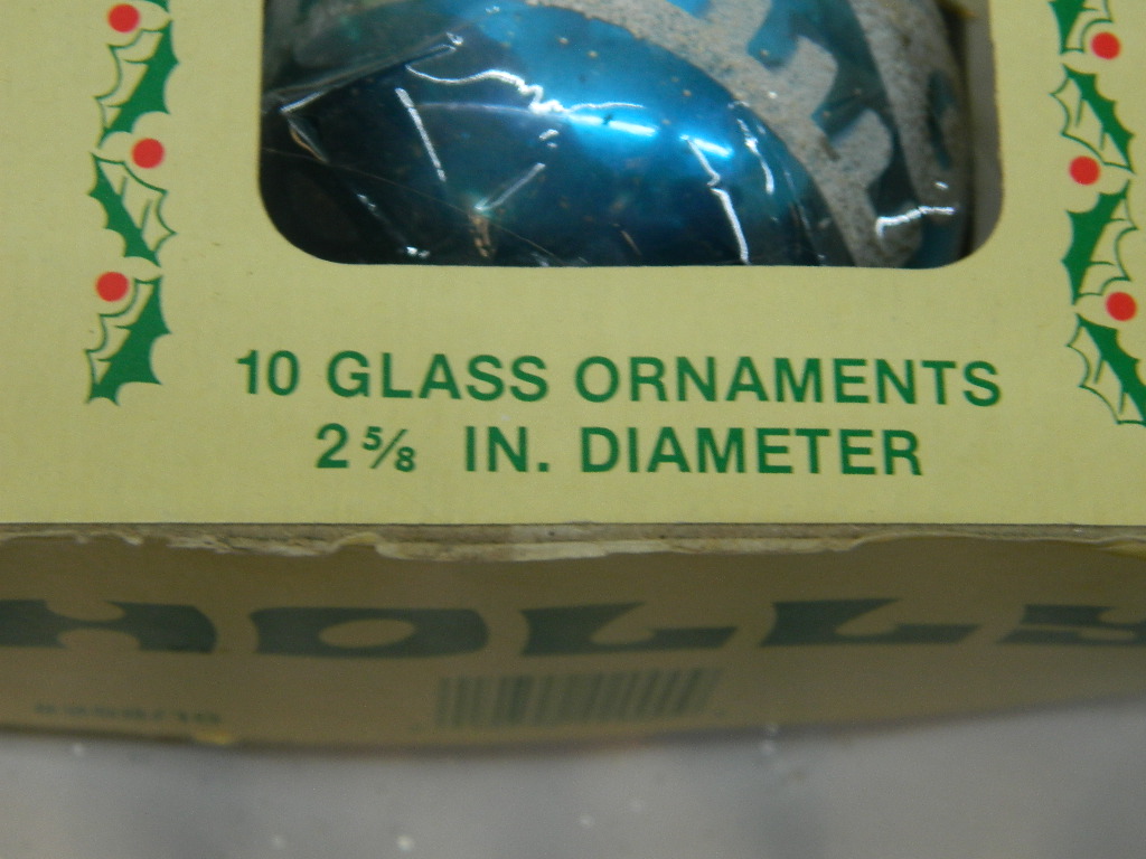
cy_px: 430
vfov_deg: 17.6
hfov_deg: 23.3
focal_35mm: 84
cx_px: 573
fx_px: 2781
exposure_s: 1/60
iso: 110
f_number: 4.2
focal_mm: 15.1
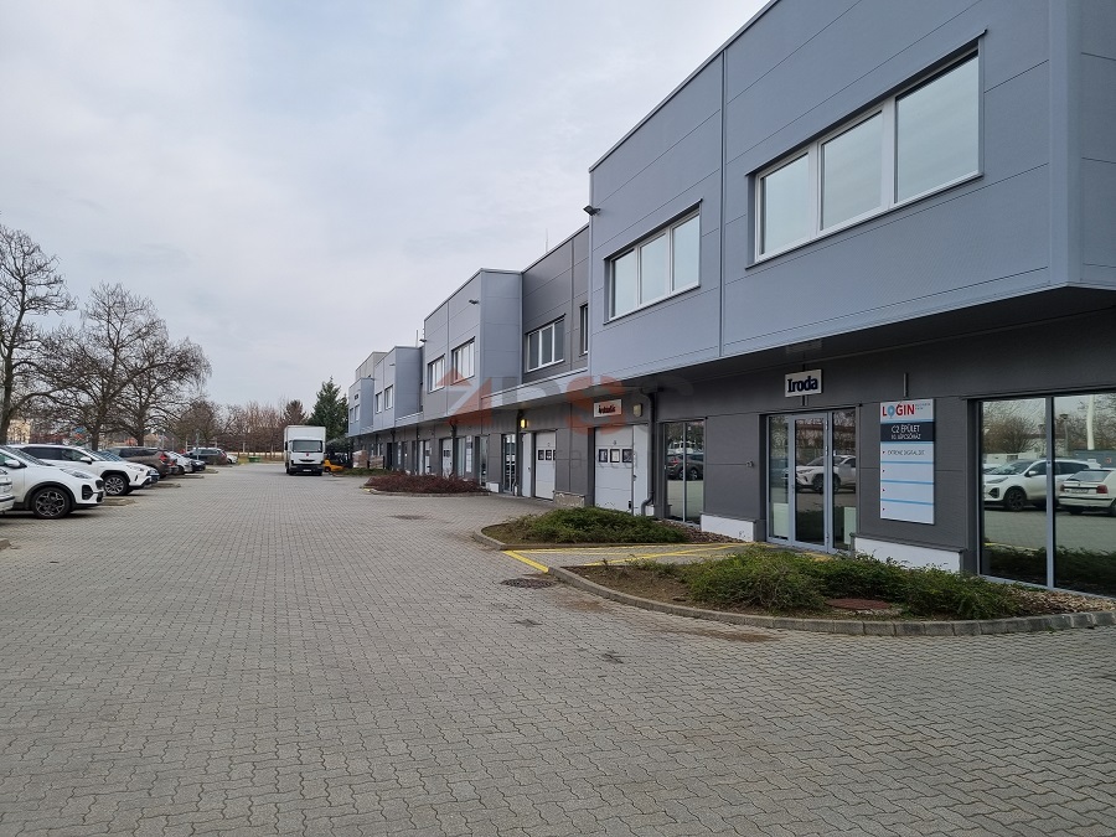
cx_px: 558
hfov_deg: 67.3
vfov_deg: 53.1
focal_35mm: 26
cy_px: 418
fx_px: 838
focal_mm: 5.4
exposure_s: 1/1116
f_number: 1.8
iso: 50
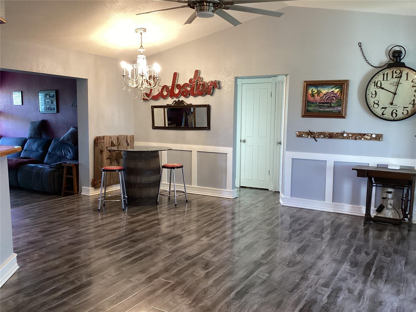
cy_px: 156
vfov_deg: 45.4
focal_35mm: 31
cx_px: 208
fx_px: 373
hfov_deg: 58.4
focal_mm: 3.3
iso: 200
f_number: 2.4
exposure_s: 1/60
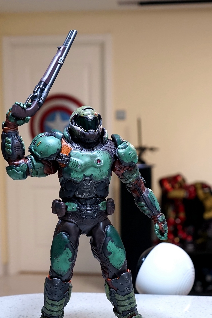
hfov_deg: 35.9
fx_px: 327
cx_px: 91
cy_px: 183
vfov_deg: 51.7
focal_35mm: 37
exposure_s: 1/60
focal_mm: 32
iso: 800
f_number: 4
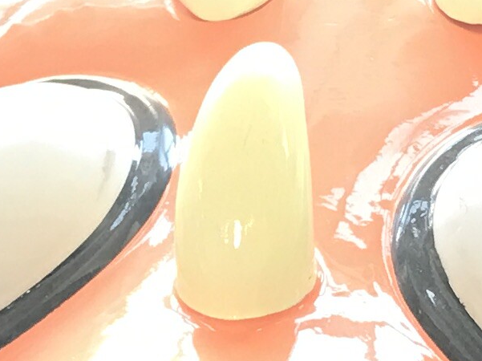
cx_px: 568
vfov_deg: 7.9
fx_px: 2616
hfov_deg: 10.4
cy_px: 270
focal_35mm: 188
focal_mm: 3.99
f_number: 1.8
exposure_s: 1/33
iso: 25
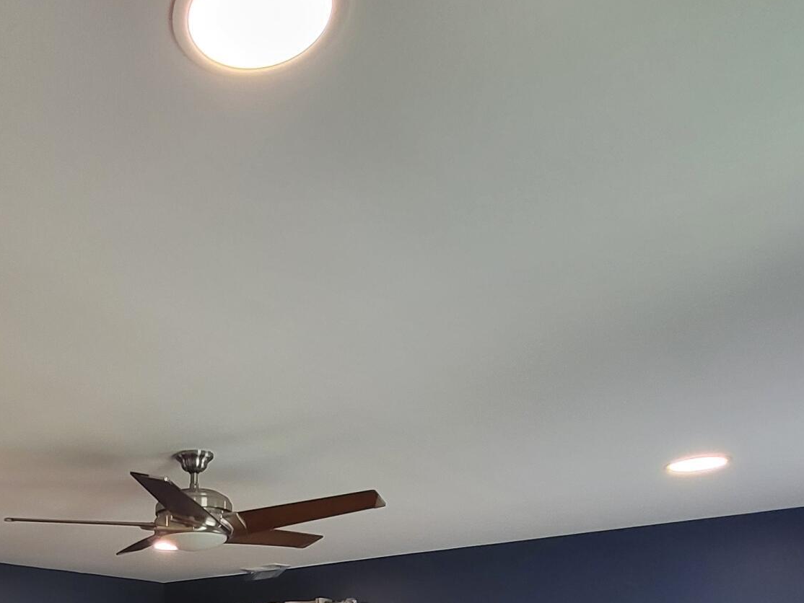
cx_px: 133
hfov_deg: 48.8
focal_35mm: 35
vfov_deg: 33.5
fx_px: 813
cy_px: 715
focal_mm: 1.74
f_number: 2.2
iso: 160
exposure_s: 1/60
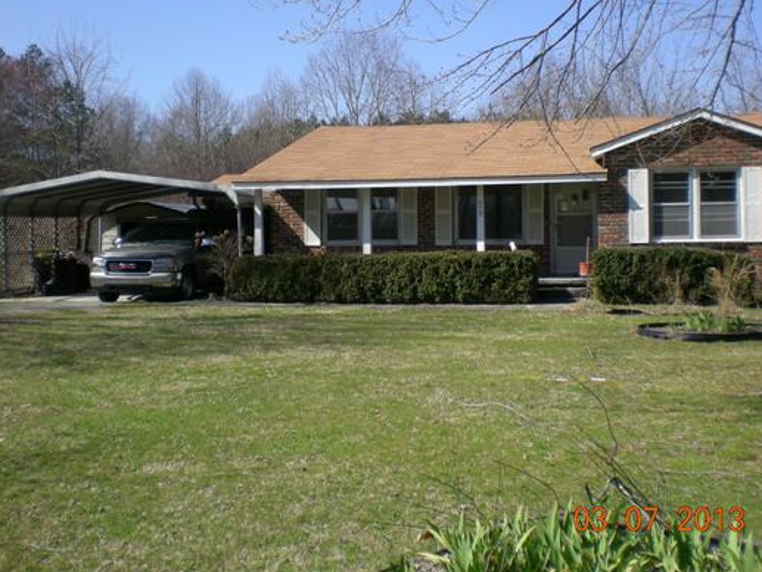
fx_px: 1035
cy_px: 239
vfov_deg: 30.8
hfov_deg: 40.4
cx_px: 416
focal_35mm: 47
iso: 50
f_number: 4.6
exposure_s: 1/307
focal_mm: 6.3
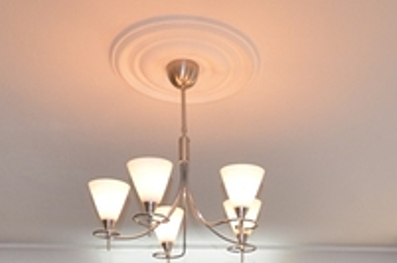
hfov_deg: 36.9
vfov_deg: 21.2
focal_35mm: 54
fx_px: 594
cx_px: 222
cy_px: 390
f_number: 7.1
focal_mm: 10
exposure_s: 1/80
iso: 400
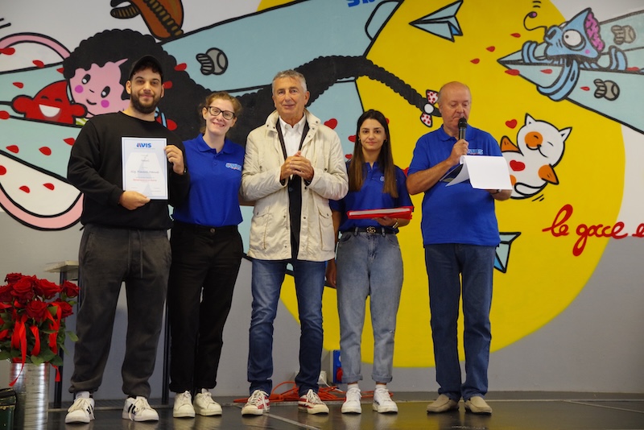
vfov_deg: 23.4
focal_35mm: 58
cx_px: 322
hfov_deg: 34.5
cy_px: 215
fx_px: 1038
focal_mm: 58
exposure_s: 1/80
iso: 3200
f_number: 4.5
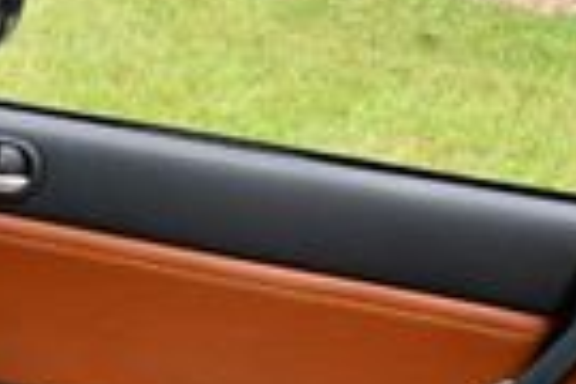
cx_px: -252
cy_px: 841
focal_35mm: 128
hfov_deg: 15.0
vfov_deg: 9.7
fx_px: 2048
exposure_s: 1/250
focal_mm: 18
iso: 200
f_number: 5.6
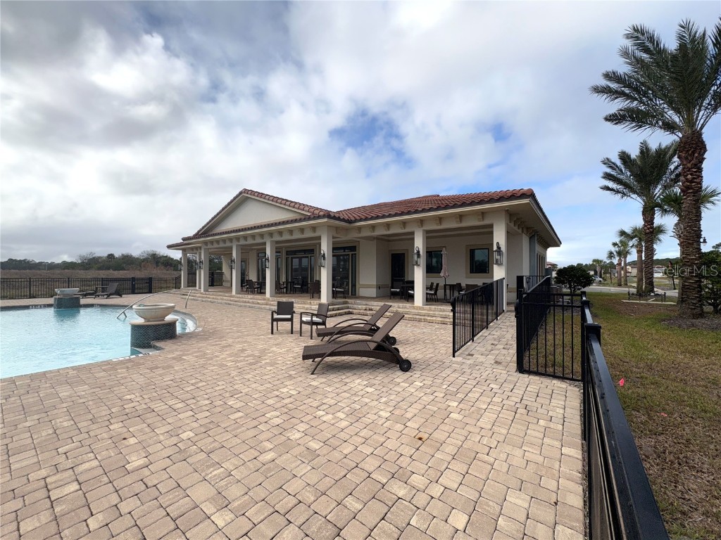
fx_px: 292
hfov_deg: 102.1
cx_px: 360
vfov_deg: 85.7
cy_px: 270
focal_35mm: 14
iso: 50
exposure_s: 1/1709
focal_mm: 2.22
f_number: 2.2
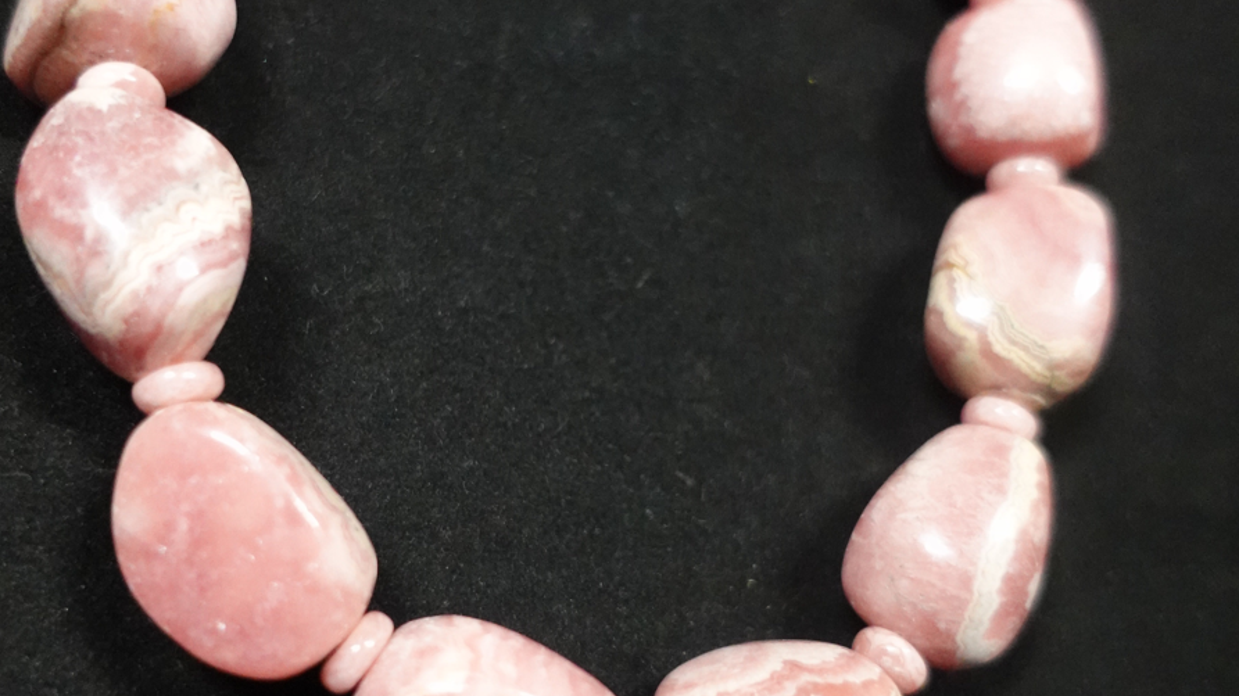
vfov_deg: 31.2
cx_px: 616
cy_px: 369
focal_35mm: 38
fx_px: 1248
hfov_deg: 52.8
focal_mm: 9.4
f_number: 1.8
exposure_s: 1/200
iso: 3200
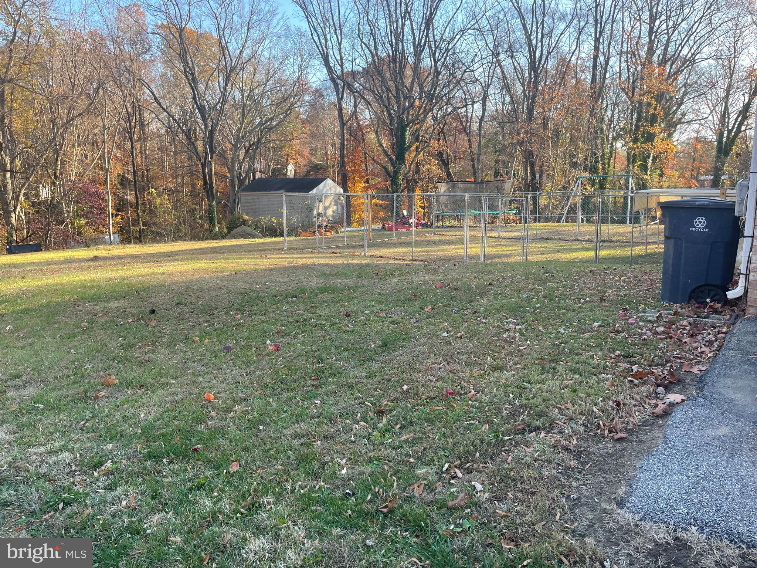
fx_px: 569
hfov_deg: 67.3
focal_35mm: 26
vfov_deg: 53.1
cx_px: 378
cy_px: 284
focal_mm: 4.2
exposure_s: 1/268
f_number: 1.6
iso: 32
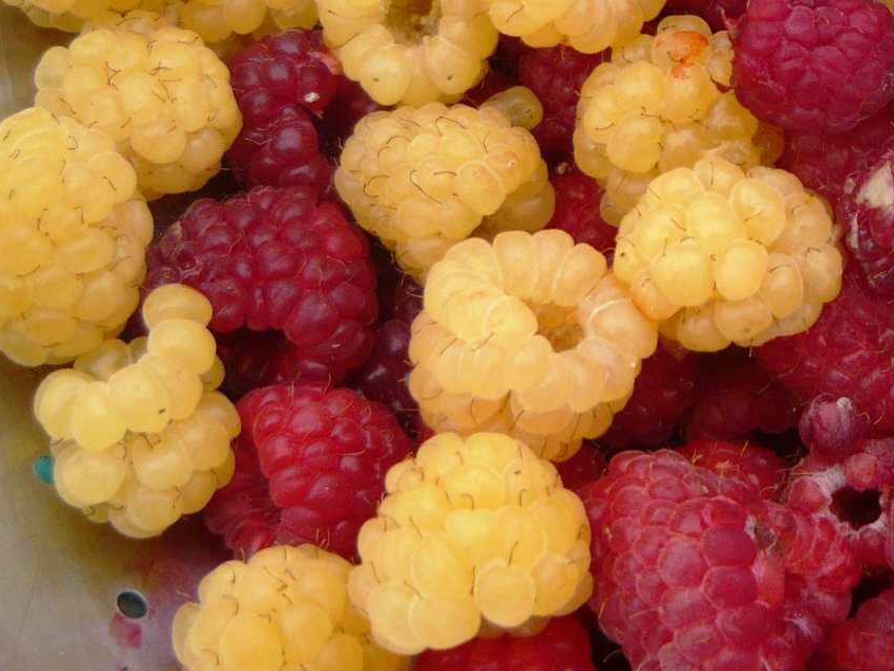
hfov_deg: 23.4
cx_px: 887
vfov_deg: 18.1
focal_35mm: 80
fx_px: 2066
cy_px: 68
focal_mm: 5.5
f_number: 2.8
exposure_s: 1/500
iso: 100
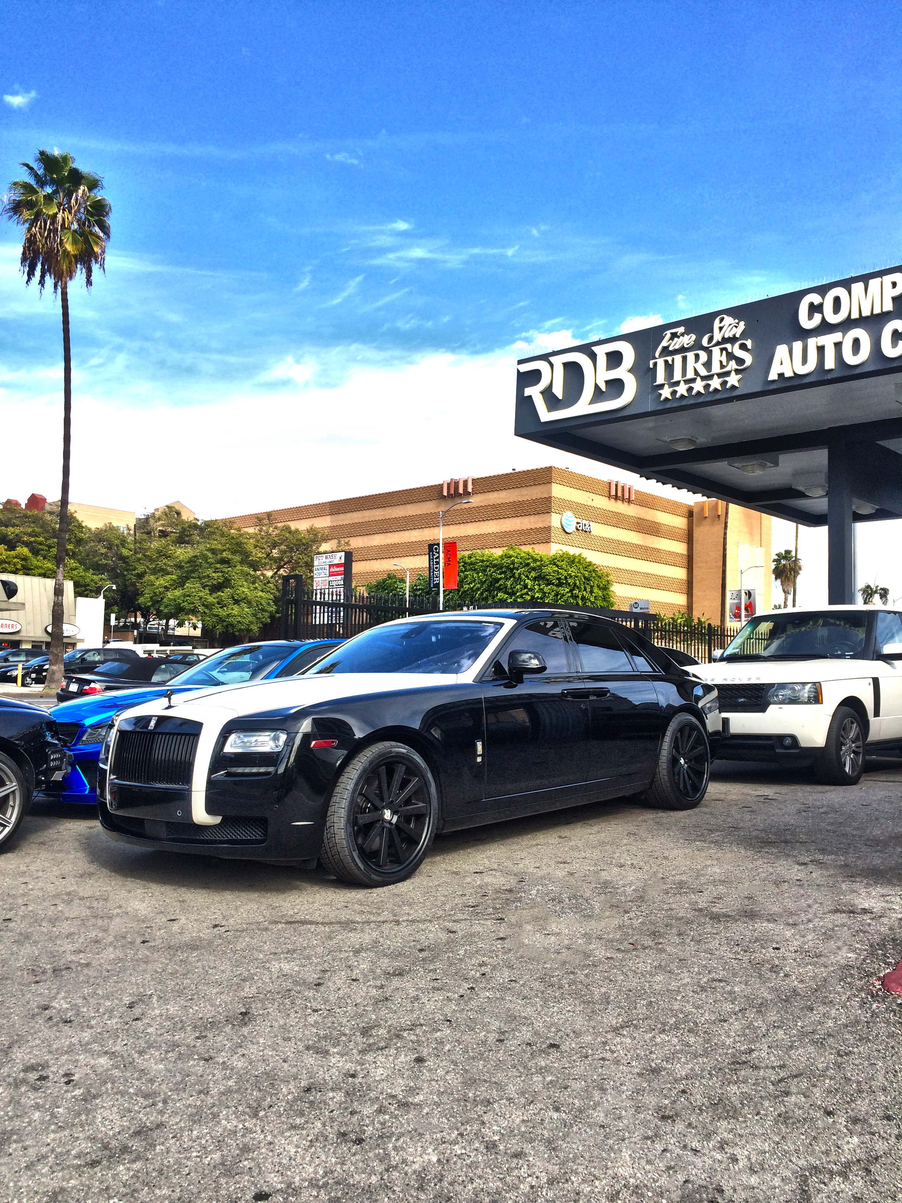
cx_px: 451
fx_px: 1042
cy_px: 602
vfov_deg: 60.0
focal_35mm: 30
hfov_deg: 46.8
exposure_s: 1/892
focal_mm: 4.12
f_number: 2.2
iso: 32
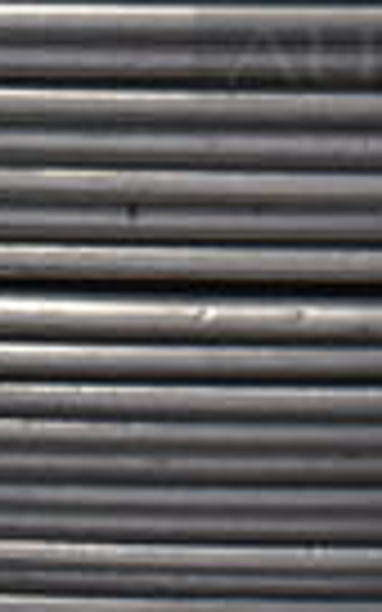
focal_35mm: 124
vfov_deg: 16.1
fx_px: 2065
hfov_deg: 10.0
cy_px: -135
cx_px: 697
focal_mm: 18
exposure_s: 1/125
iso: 1400
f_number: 3.5
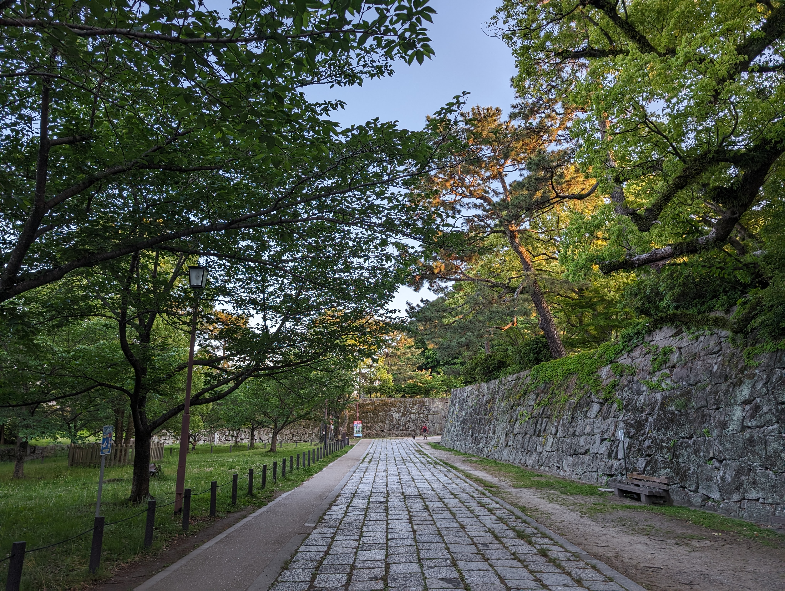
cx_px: 392
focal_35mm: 24
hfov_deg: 71.5
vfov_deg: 56.9
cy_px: 296
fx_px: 545
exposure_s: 1/134
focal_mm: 6.9
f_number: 1.68
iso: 22
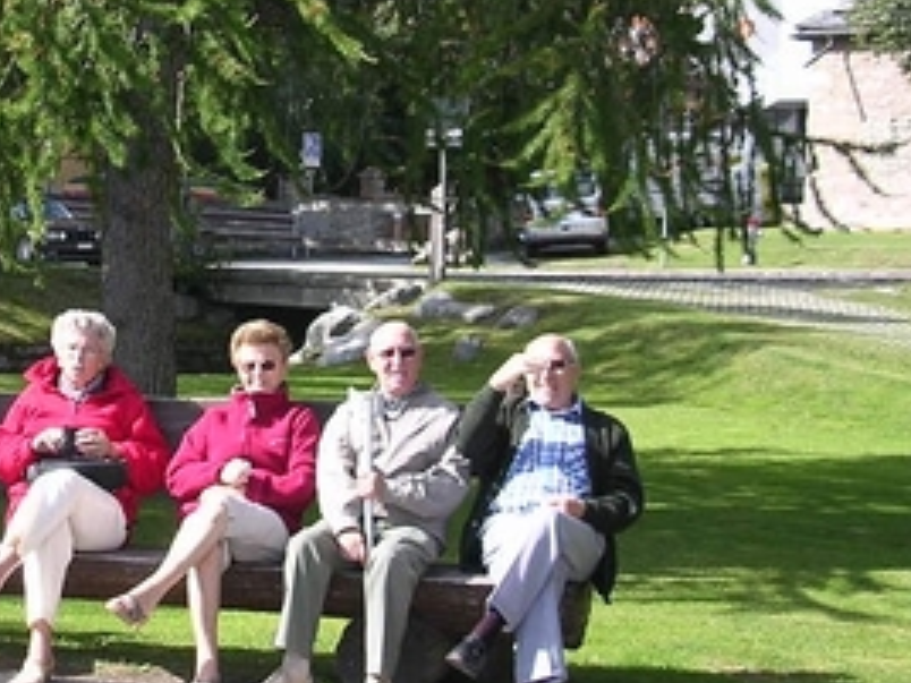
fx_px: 2237
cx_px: 177
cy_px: 262
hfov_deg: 22.7
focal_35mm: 85
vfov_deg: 17.3
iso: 100
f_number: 2.8
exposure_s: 1/390
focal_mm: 5.8
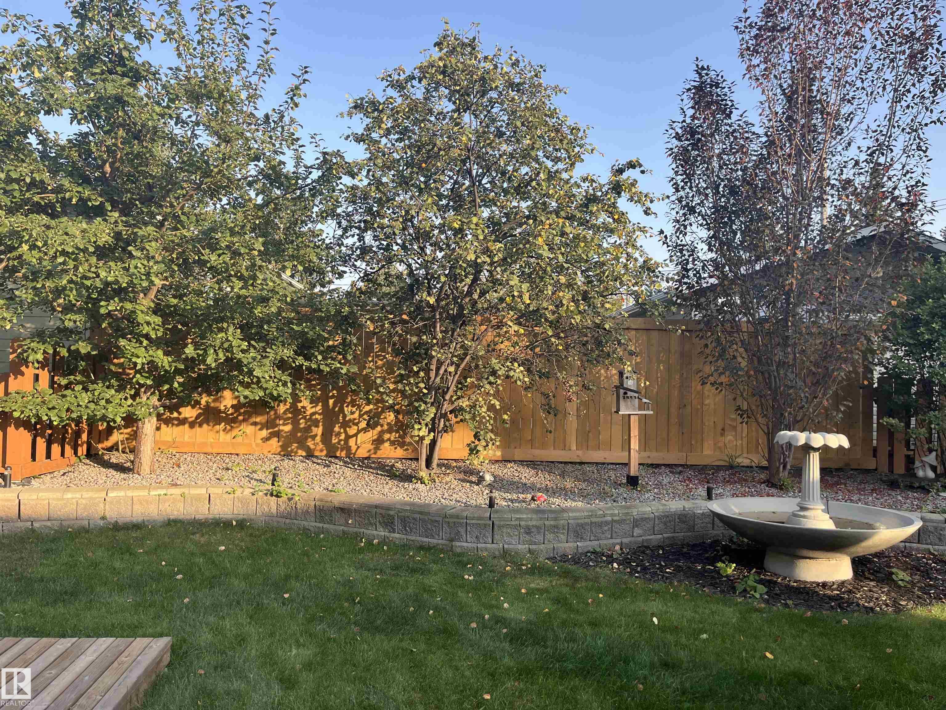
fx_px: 711
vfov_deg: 53.1
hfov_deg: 67.3
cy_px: 355
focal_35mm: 26
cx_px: 473
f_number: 1.6
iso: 50
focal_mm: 5.1
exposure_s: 1/642
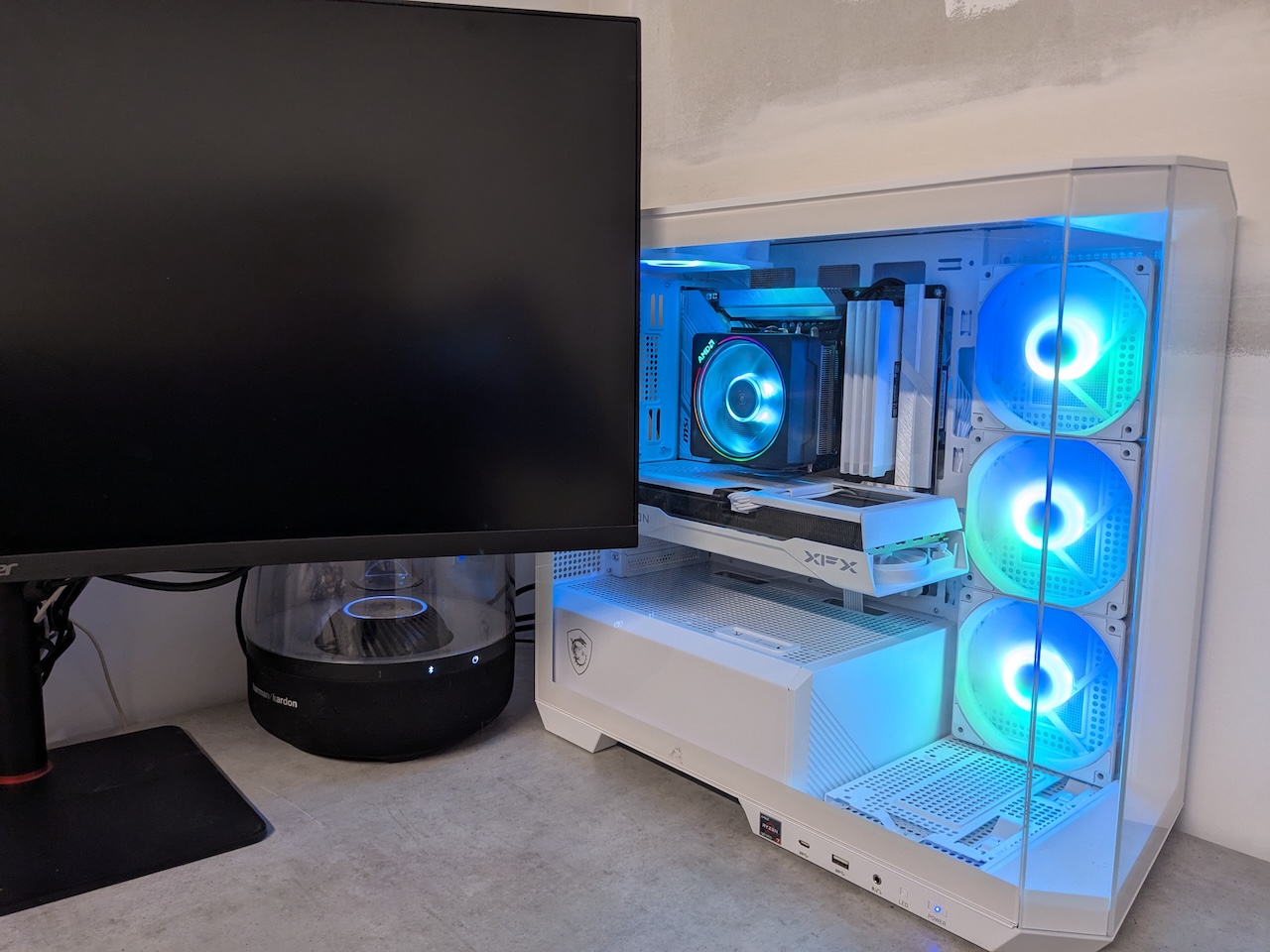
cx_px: 635
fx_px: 991
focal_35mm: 27
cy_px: 476
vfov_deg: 51.4
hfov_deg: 65.3
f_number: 1.73
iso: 49
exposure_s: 1/50
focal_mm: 4.38
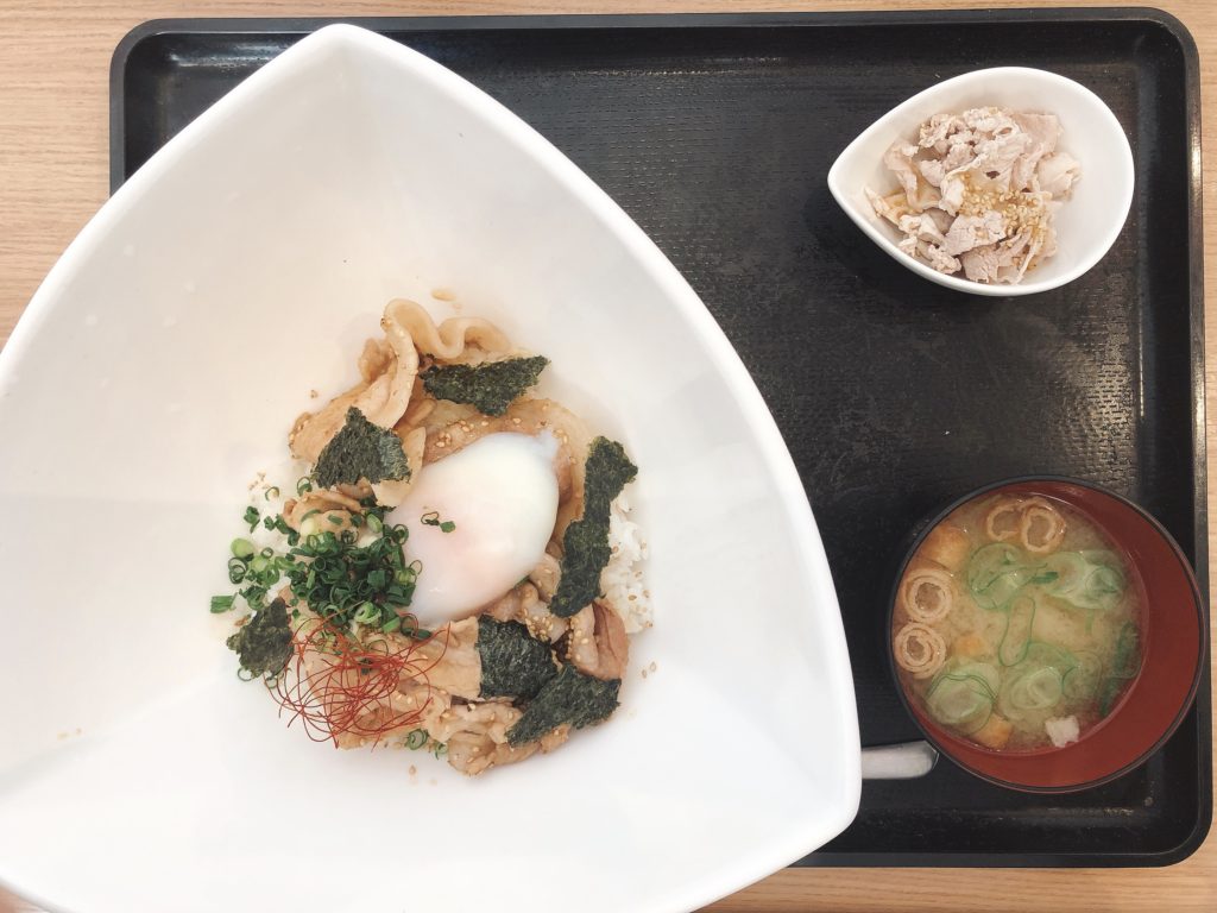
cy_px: 456
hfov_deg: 63.4
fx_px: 984
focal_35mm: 28
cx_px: 608
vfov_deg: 49.7
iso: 32
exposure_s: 1/25
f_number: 1.8
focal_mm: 3.99
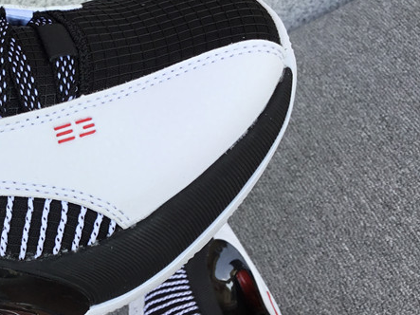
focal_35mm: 63
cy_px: 157
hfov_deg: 29.1
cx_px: 21
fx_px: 764
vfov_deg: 23.3
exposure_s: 1/212
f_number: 2.4
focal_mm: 3.3
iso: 25
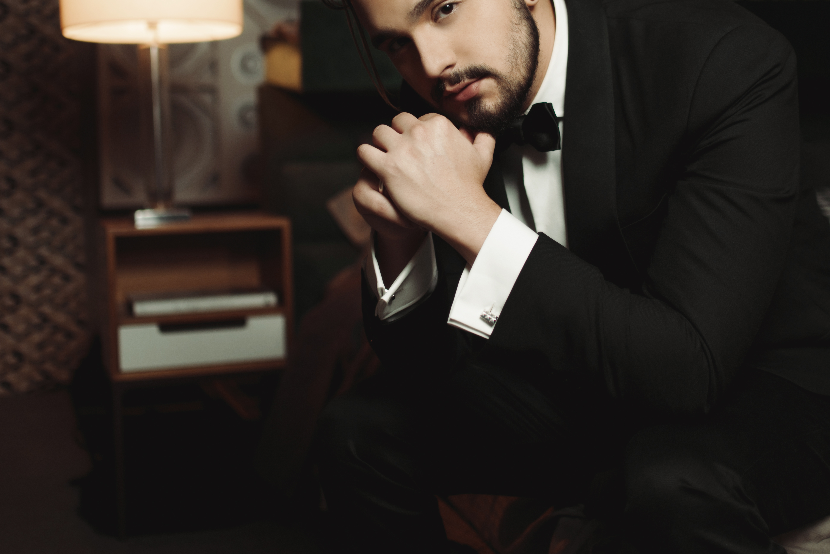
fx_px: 1268
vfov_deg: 24.5
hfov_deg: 36.2
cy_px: 170
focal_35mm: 55
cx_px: 428
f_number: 2
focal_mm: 35
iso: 100
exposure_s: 1/40
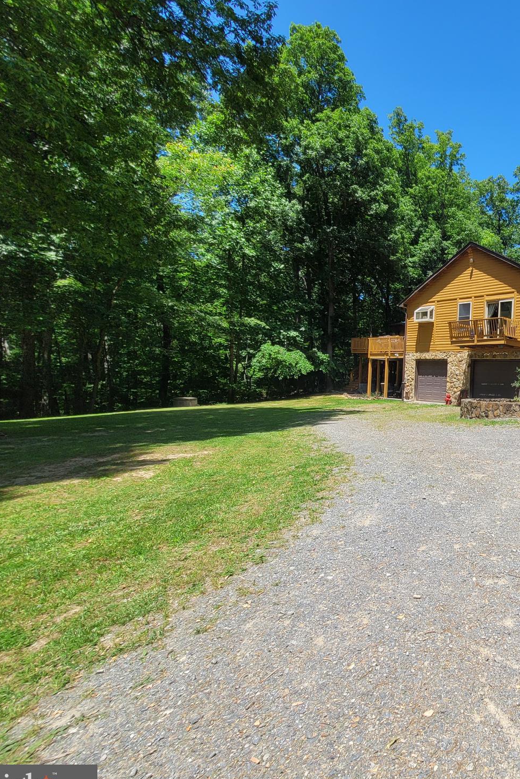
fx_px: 411
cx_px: 511
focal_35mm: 19
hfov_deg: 52.4
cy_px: 398
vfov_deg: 86.9
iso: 40
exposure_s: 1/1011
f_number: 2.2
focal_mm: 1.74
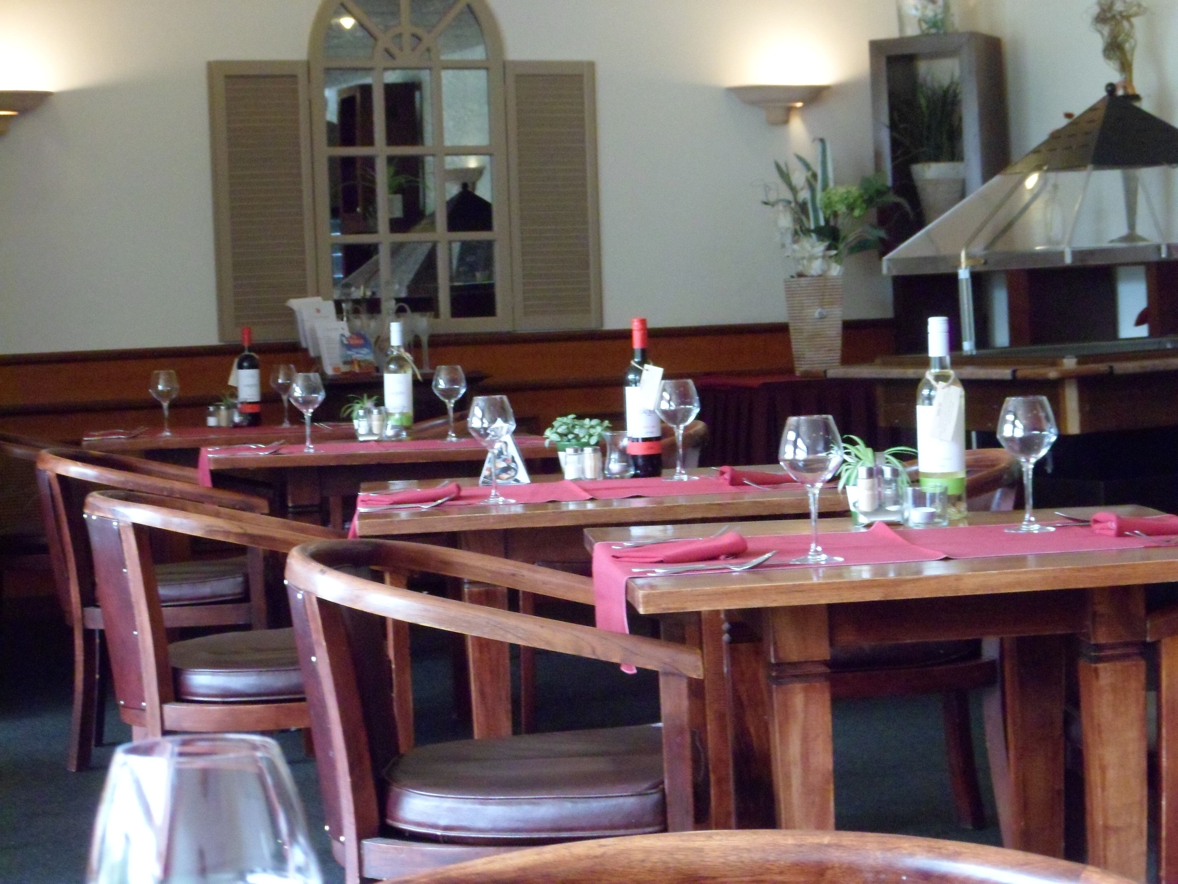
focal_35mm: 84
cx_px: 589
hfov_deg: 23.3
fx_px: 2859
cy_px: 442
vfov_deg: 17.6
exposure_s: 1/15
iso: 800
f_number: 5.1
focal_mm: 14
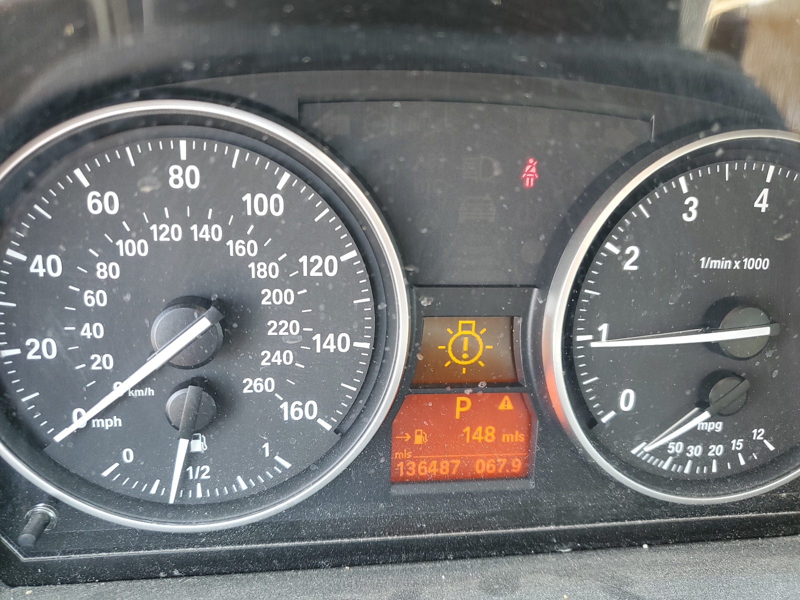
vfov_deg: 53.1
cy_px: 300
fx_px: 601
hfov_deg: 67.3
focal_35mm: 26
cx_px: 400
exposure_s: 1/60.2
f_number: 1.5
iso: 72
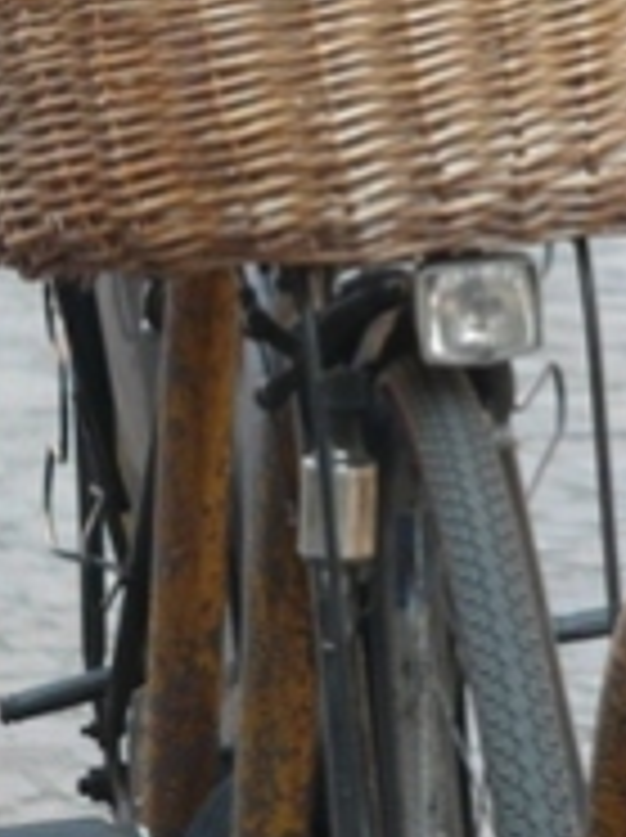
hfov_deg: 1.4
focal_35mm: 1090
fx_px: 26343
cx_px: 421
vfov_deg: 1.8
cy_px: 292
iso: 100
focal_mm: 48.2
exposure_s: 1/100
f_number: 3.6
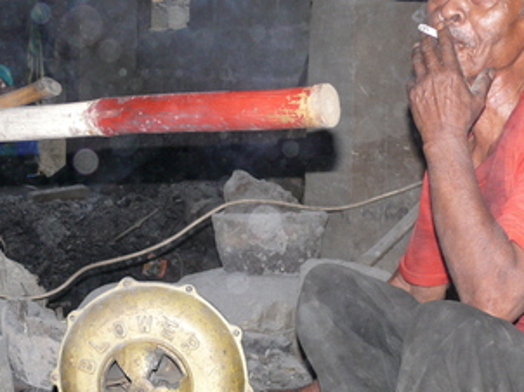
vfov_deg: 16.4
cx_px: 357
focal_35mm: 90
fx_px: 1361
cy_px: 211
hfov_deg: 21.7
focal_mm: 12.6
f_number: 3.2
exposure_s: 1/30
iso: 160
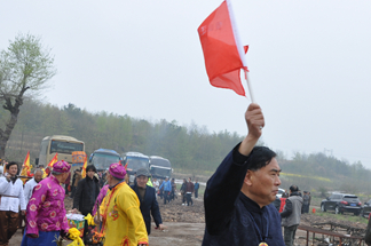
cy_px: 162
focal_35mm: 50
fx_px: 515
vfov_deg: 26.8
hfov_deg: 39.2
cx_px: 250
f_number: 8
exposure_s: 1/200
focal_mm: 18
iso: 200
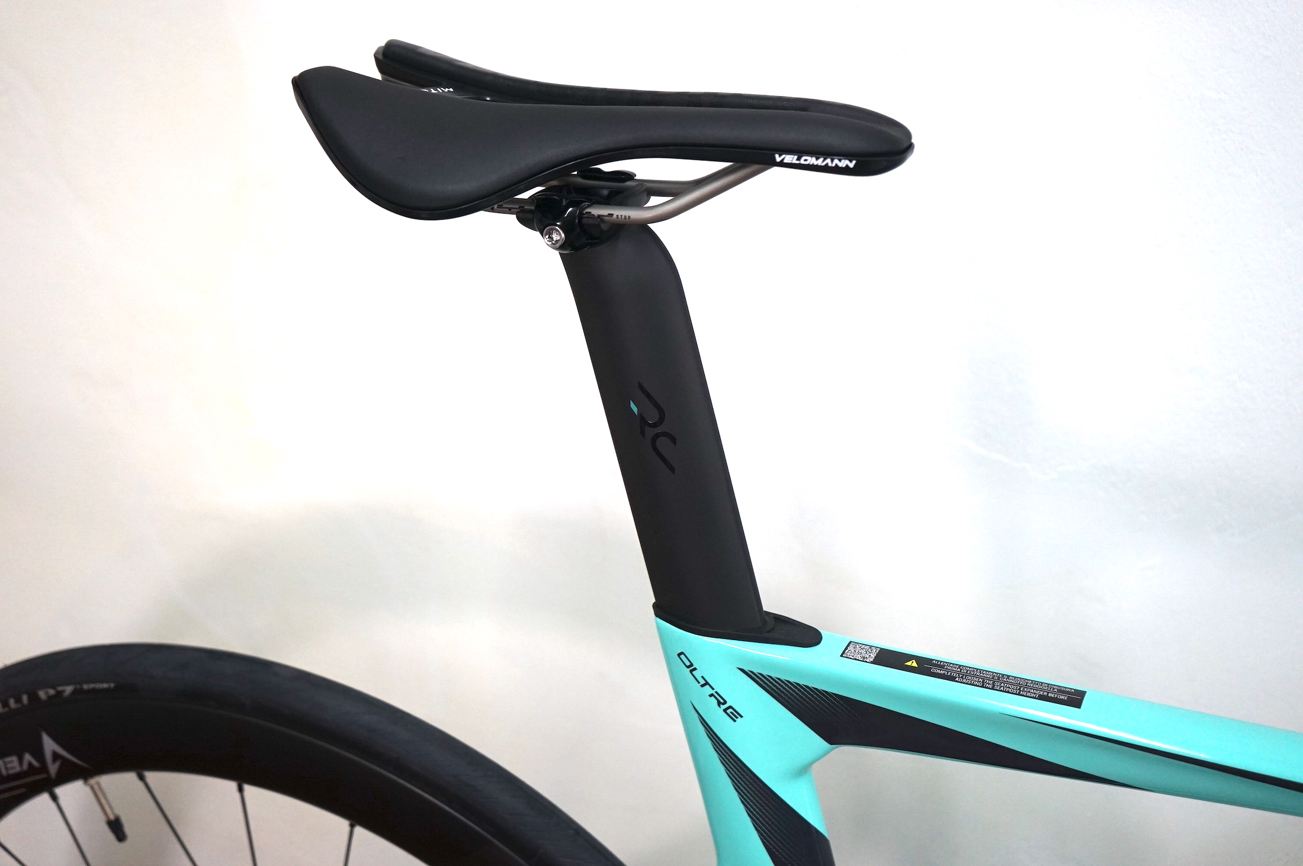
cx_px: 652
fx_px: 1700
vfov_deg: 28.6
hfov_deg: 41.9
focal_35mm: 47
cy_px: 433
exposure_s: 1/160
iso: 1250
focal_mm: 47
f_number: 4.5
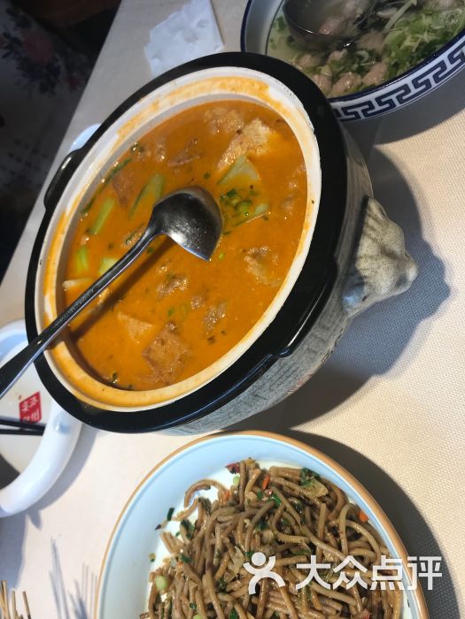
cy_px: 310
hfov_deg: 49.7
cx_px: 232
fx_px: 502
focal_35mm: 28
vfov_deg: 63.4
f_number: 1.8
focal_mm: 3.99
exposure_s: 1/100
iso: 32
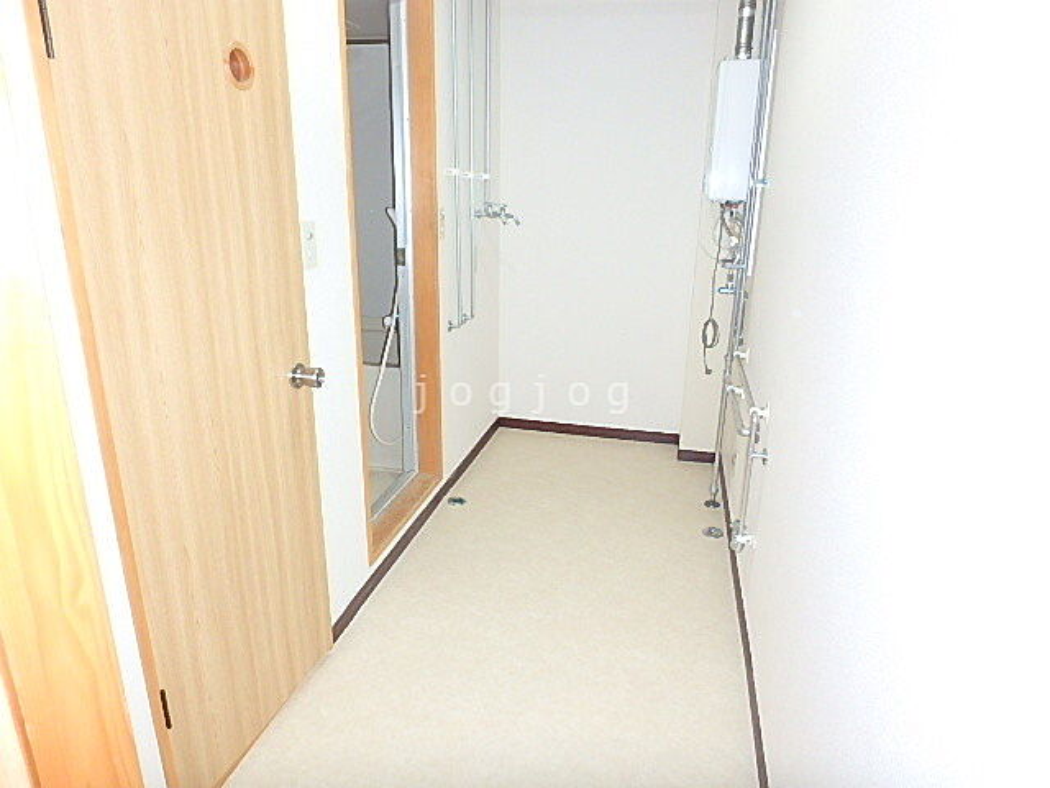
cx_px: 525
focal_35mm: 21
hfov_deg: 79.0
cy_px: 394
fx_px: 637
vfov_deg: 63.4
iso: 400
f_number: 3.5
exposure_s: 1/30
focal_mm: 3.7
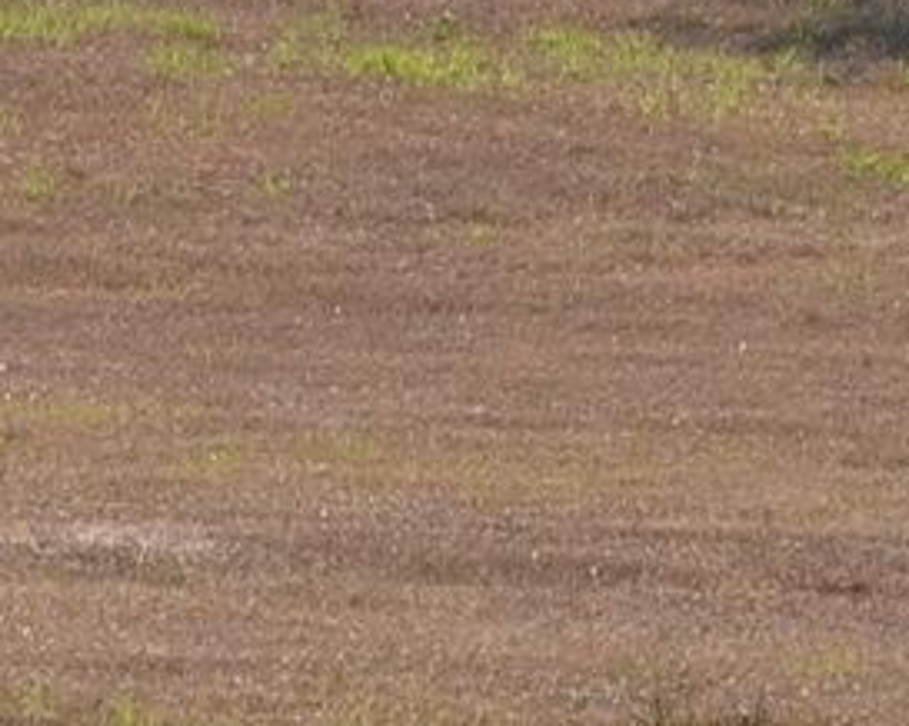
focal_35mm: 833
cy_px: -1032
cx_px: 1572
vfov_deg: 1.8
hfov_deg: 2.3
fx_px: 22394
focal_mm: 70
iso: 100
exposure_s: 1/200
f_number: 8
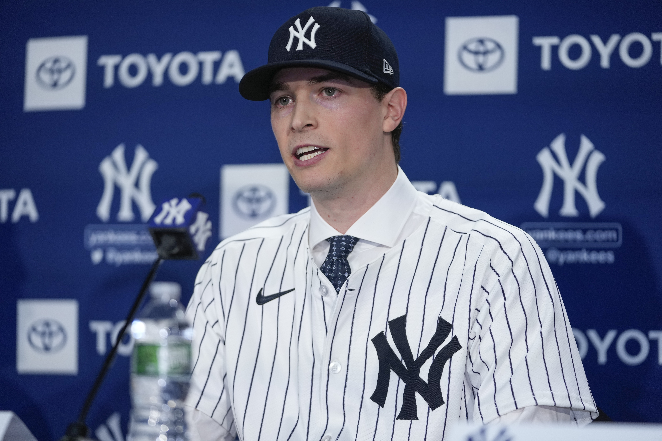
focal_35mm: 132
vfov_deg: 10.4
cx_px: 331
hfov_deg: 15.5
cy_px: 220
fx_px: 2427
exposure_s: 1/250
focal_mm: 132
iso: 800
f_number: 2.8
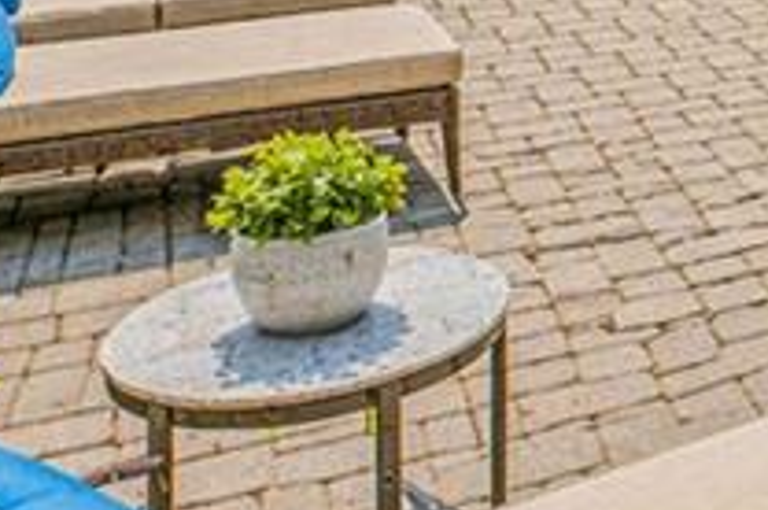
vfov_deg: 15.7
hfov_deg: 19.5
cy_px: -407
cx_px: 1422
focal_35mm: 74
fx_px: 1576
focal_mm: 10
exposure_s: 1/60
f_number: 10
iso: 400
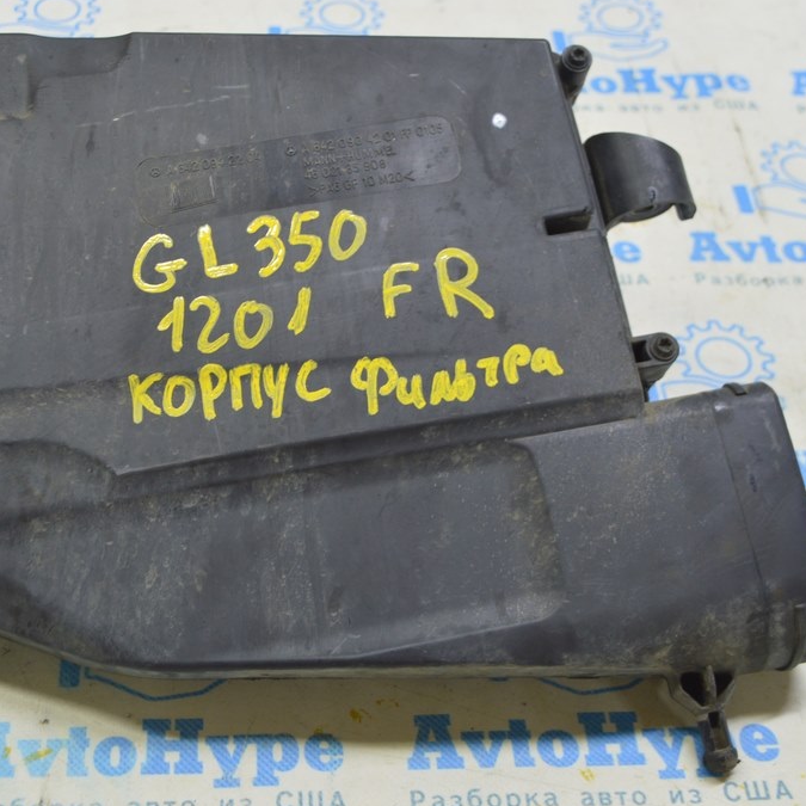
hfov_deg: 29.4
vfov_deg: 29.6
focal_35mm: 58
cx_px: 304
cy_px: 403
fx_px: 1528
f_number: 5.6
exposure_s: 1/20
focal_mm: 30
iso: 400
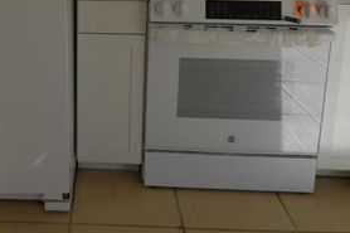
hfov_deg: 48.8
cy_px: -37
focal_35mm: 38
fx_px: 369
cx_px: 89
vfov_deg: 30.5
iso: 100
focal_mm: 10
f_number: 7.1
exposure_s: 1/200
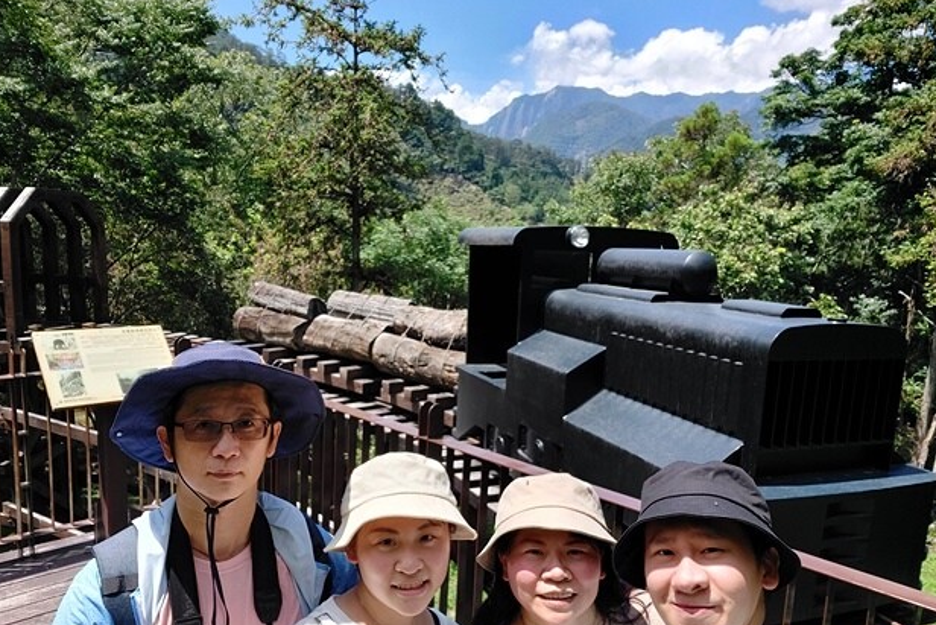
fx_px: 702
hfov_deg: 67.4
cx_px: 462
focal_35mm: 27
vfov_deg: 47.8
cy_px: 353
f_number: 2.2
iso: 40
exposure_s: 1/406
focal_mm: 3.75
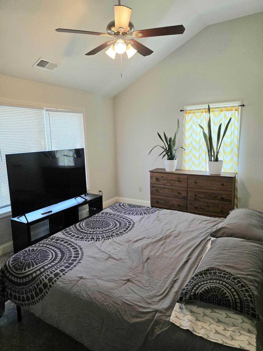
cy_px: 176
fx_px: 233
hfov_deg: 58.9
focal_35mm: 23
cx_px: 132
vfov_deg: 73.9
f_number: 1.7
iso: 160
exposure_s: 1/182
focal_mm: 6.3
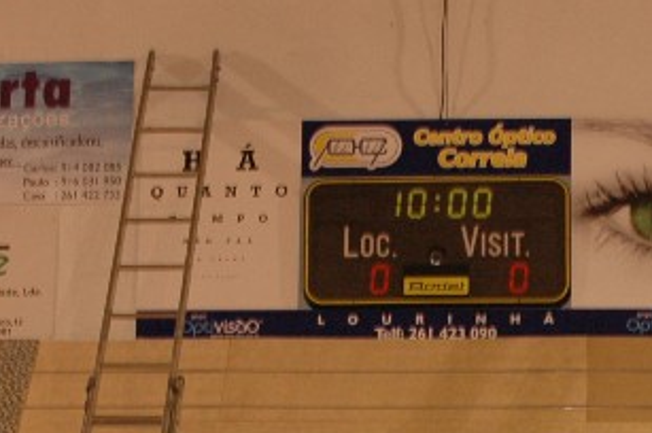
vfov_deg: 10.8
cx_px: 474
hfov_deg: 17.0
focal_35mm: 120
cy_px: 716
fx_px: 2171
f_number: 6.3
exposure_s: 1/6
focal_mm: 24
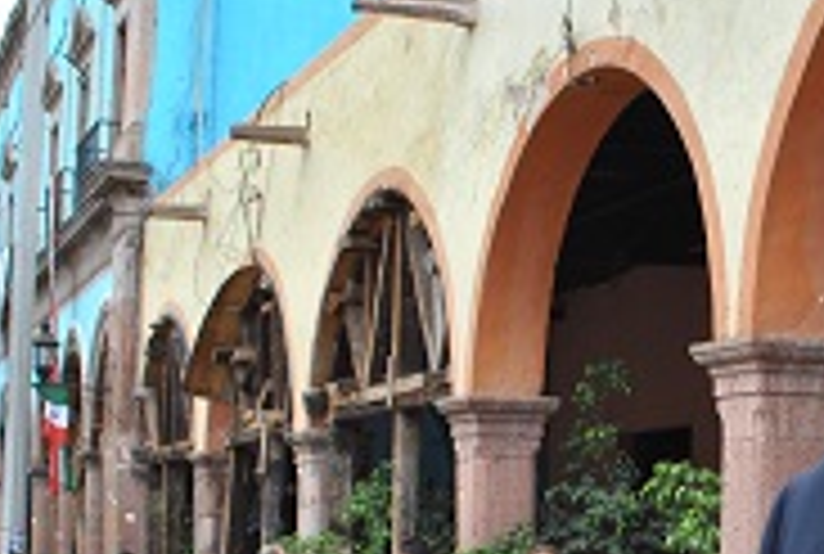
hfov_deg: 24.3
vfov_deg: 16.7
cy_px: 509
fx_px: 1859
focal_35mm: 81
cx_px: 738
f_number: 7.1
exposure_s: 1/200
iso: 100
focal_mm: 18
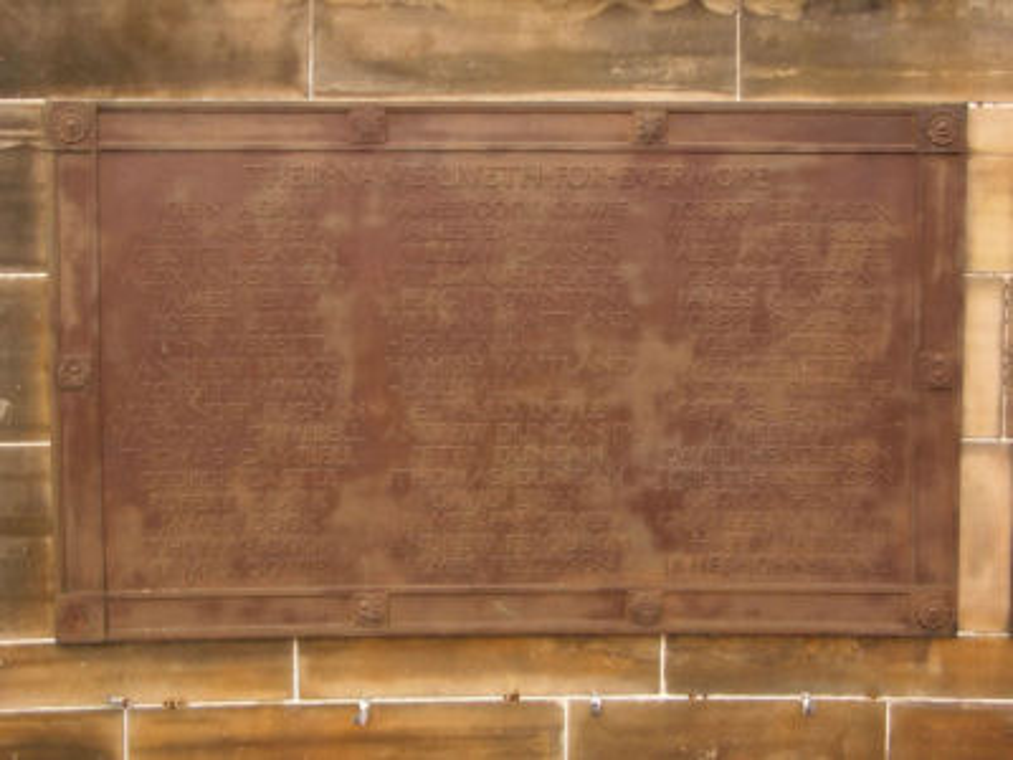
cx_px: 506
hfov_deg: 38.9
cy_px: 380
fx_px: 1434
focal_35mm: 49
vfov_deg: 29.7
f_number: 3.1
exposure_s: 1/100
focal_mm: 8.2
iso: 100
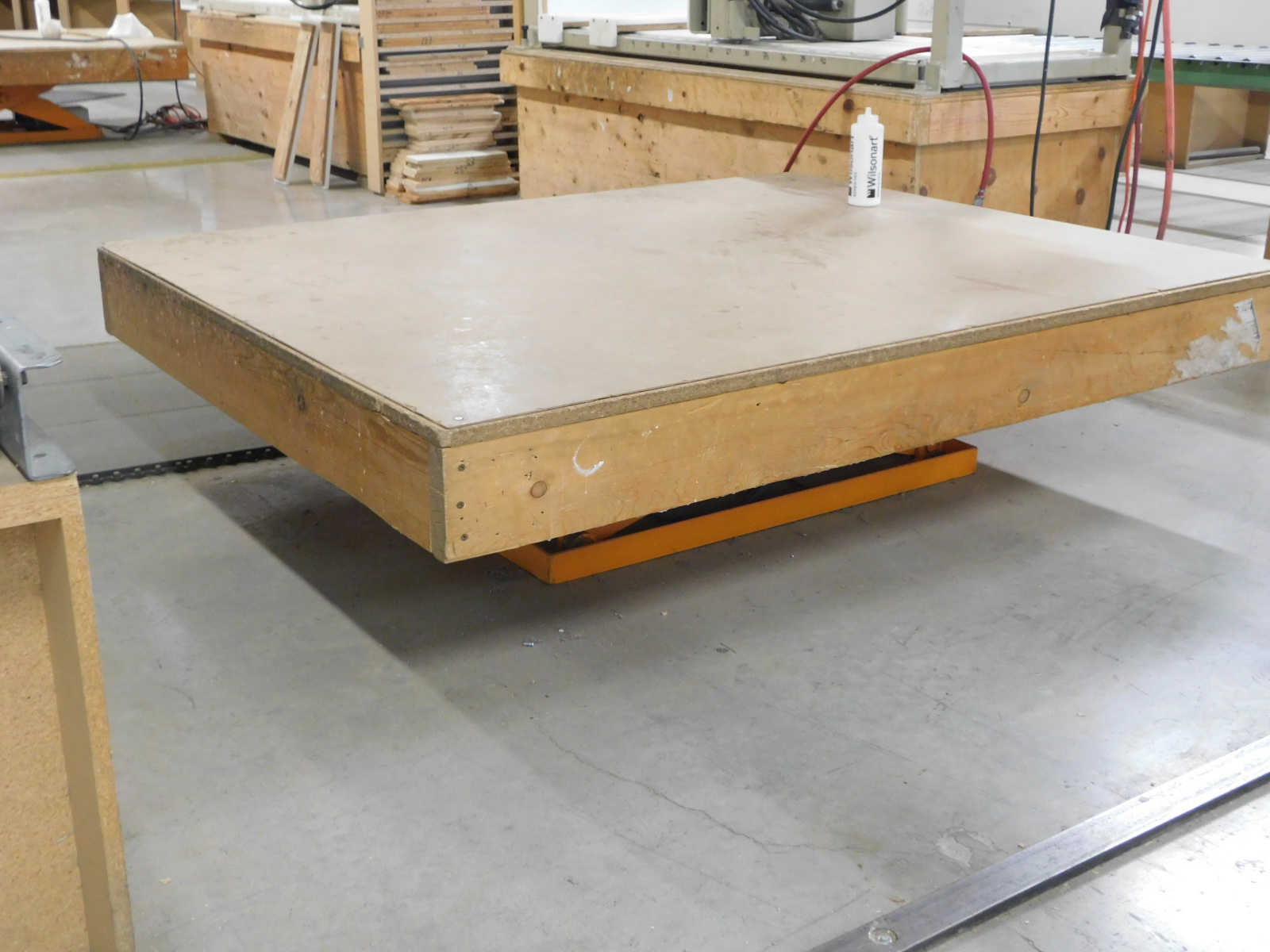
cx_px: 635
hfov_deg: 46.8
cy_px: 476
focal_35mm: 40
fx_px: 1468
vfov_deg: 36.0
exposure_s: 1/10
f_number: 3.6
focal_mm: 7.1
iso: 400
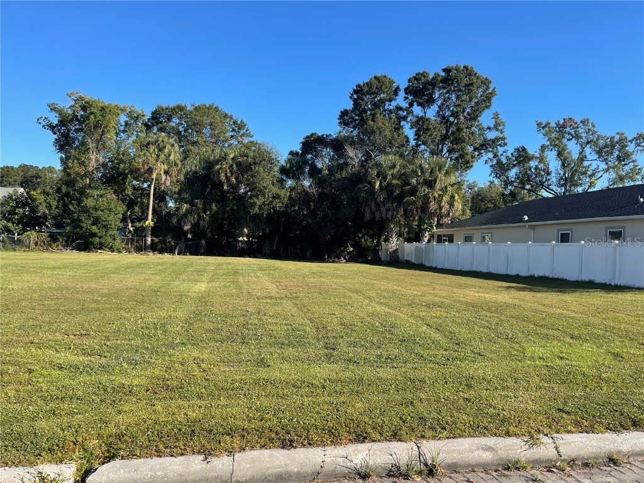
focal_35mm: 26
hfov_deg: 67.3
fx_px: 484
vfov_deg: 53.1
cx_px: 322
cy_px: 242
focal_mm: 5.1
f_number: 1.6
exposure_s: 1/1767
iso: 32
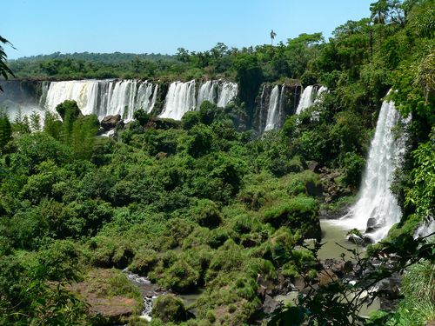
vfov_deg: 27.5
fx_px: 666
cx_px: 218
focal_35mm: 53
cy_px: 163
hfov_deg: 36.2
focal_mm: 8.8
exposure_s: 1/500
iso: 80
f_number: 4.6
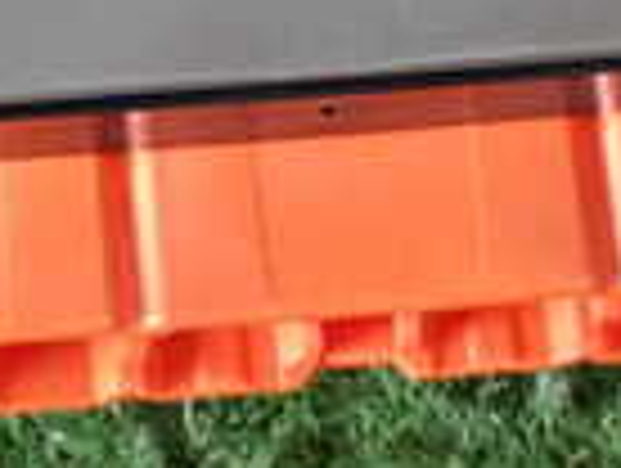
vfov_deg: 5.8
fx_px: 4529
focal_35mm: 252
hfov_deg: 7.8
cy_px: -405
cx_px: 302
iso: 800
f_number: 3.5
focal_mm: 10.35
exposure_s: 1/25
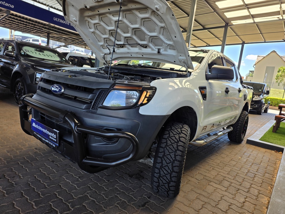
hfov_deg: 73.9
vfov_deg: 58.9
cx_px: 142
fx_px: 189
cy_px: 107
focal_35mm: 23
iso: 50
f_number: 1.7
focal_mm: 6.25
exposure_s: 1/359
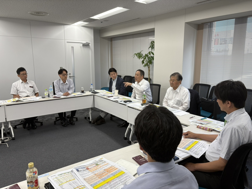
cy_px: 94
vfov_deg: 53.1
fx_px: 189
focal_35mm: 26
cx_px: 126
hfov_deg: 67.3
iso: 64
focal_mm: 5.96
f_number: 1.6
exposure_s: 1/120
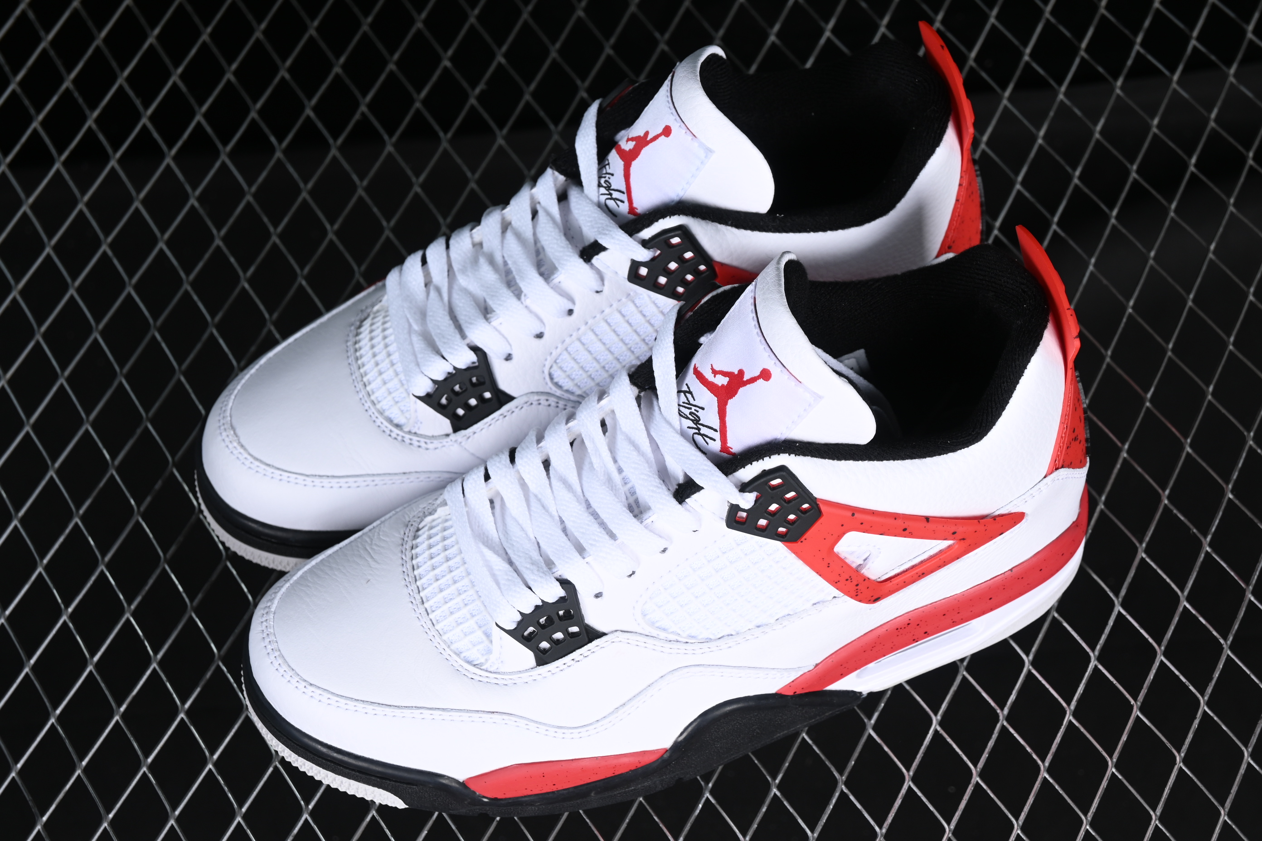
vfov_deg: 18.2
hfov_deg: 27.0
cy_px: 420
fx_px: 2629
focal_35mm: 75
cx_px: 631
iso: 160
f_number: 7.1
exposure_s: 1/80
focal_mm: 50
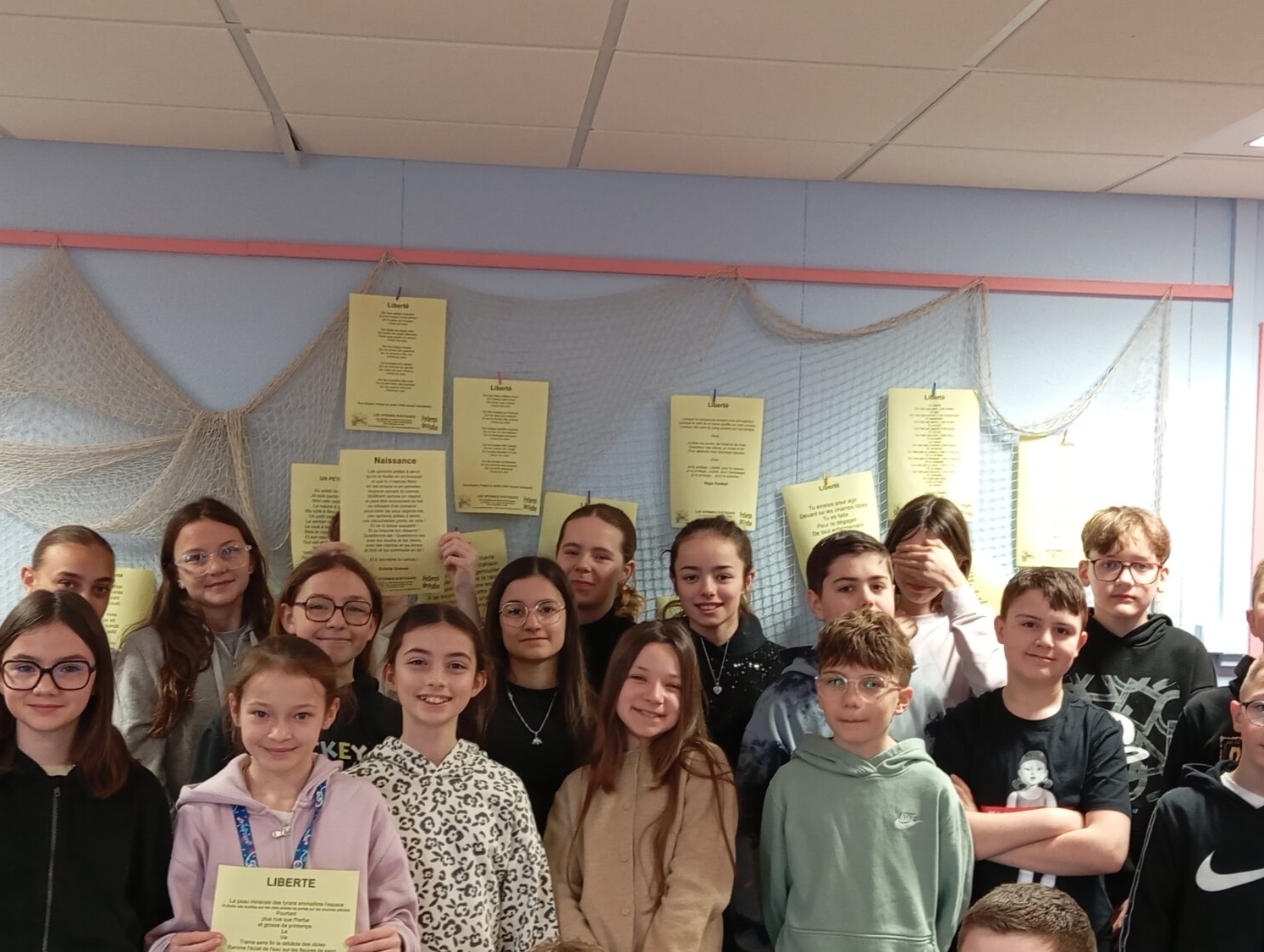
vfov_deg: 30.3
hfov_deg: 39.6
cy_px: 543
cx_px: 645
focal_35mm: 48
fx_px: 1756
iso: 925
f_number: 1.8
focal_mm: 4.22
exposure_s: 1/33.3
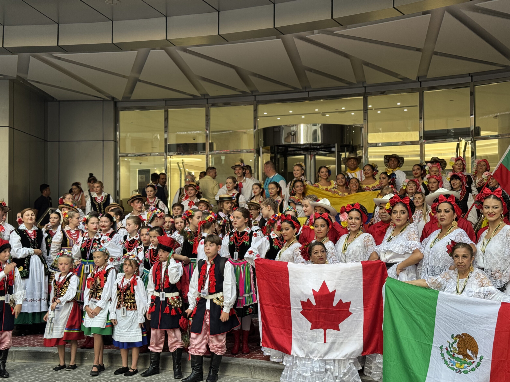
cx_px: 256
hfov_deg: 38.9
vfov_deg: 29.7
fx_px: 722
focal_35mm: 49
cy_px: 194
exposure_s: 1/60
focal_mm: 6.76
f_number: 1.78
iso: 100
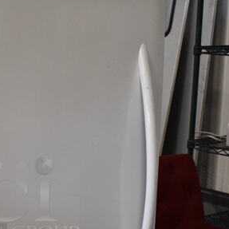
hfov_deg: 22.7
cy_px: 198
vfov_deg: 23.2
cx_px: -2
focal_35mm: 73
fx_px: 546
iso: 1000
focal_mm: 18
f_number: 3.5
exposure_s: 1/125
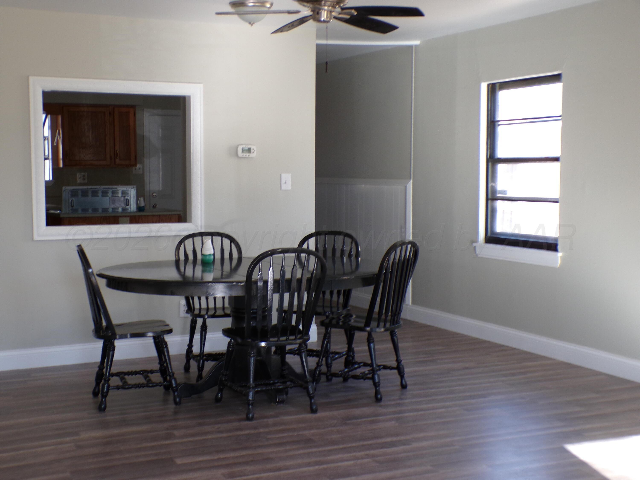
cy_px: 240
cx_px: 320
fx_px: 906
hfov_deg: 38.9
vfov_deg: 29.7
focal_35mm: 49
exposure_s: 1/34
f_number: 3.5
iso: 112
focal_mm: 8.7
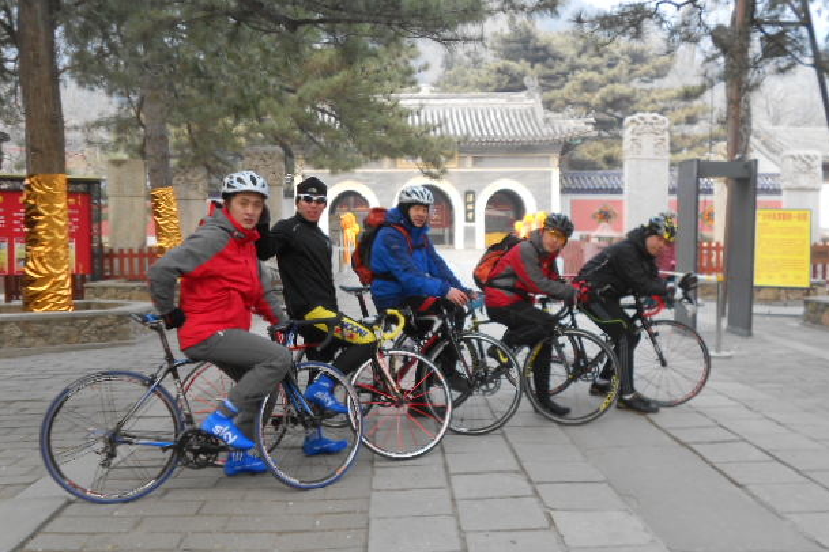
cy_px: 292
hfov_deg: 54.4
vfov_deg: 37.8
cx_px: 434
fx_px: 806
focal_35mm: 35
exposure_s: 1/30
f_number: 3.6
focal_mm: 5.8
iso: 80
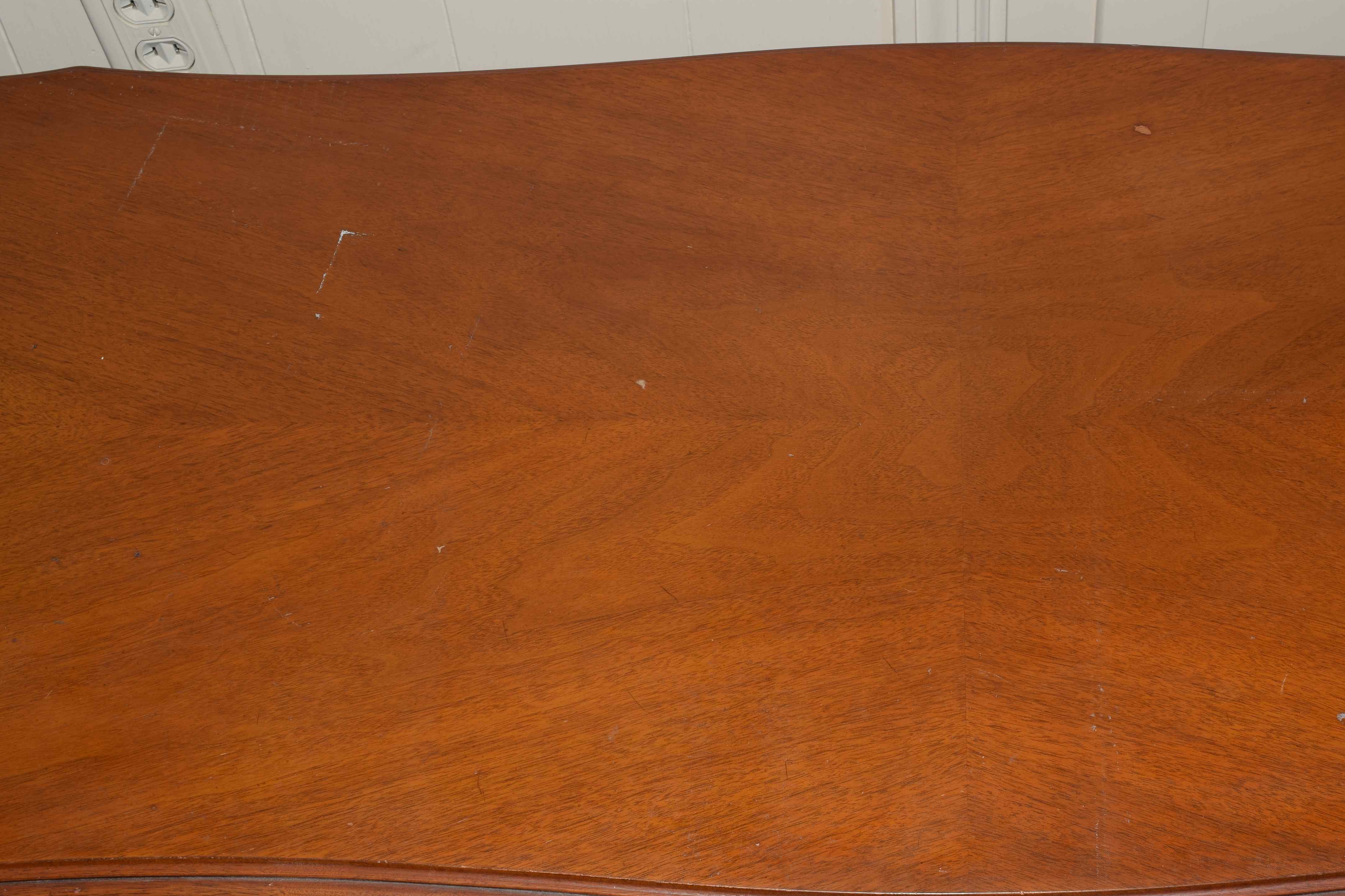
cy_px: 510
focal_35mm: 65
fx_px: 2417
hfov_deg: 30.9
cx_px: 894
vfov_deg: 21.0
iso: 100
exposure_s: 1/60
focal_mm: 31
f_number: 8
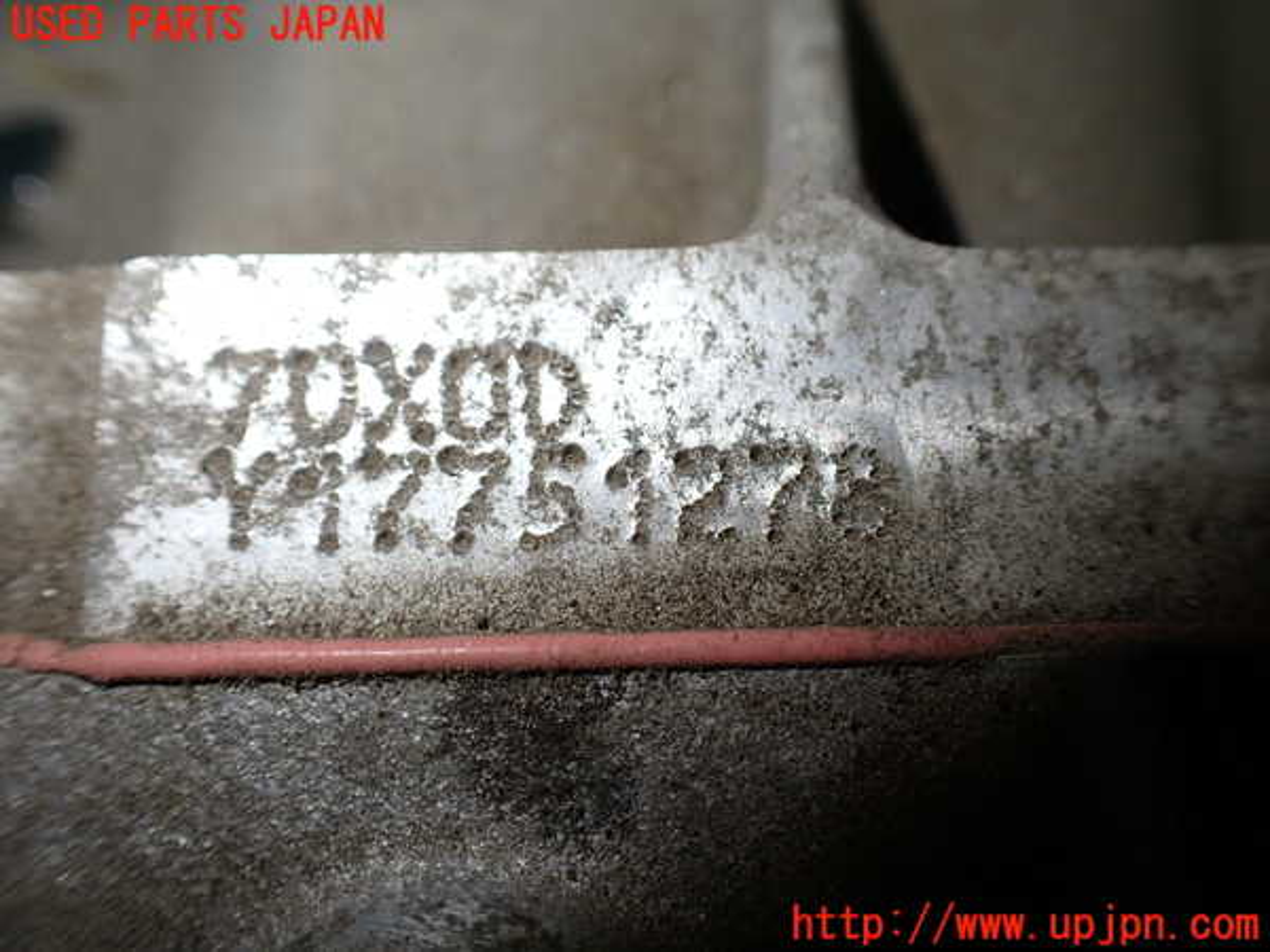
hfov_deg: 60.0
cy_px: 476
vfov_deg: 46.8
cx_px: 635
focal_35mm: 30
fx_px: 1101
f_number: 2.3
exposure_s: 1/125
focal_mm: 5.4
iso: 100
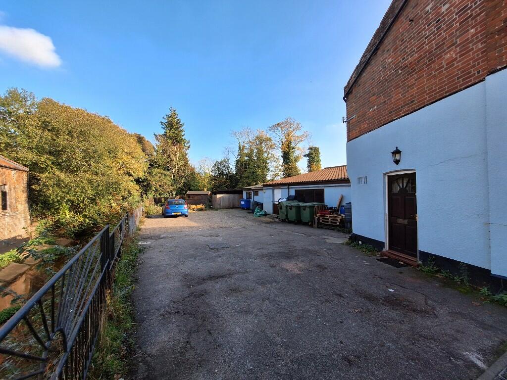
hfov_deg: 106.2
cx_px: 254
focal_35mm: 13
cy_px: 190
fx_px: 190
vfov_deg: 89.9
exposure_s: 1/622
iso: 40
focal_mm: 1.74
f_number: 2.2
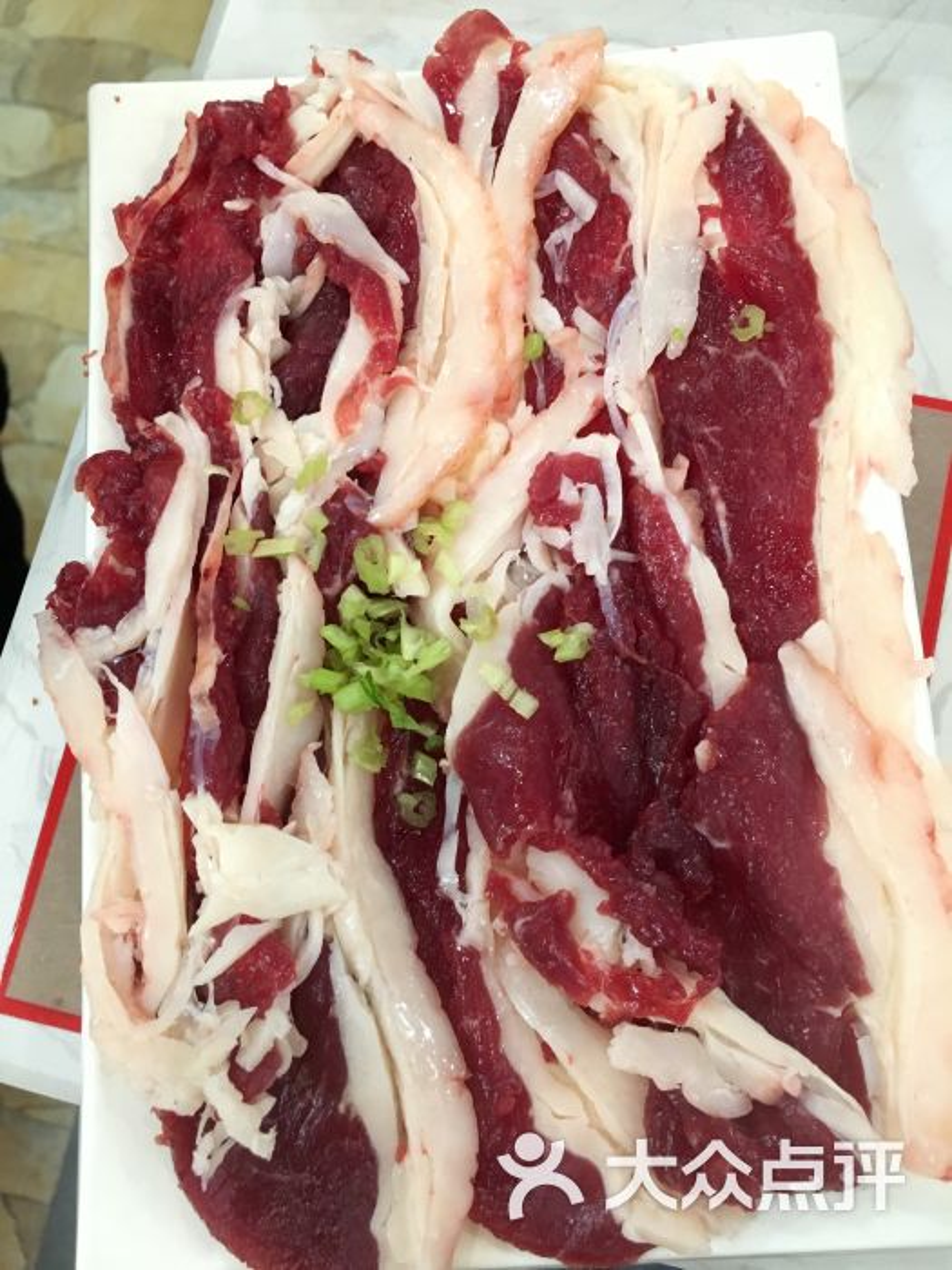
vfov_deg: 61.7
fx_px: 1063
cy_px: 635
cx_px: 476
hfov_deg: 48.2
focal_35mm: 29
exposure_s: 1/25
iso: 200
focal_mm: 4.15
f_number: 2.2
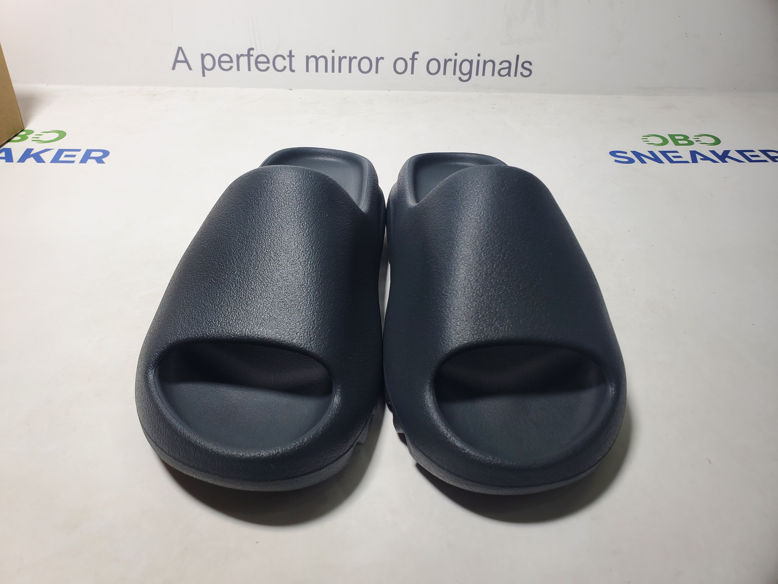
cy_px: 292
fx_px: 584
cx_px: 389
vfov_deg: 53.1
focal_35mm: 26
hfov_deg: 67.3
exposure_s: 1/153
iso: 50
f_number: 2.4
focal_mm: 4.3
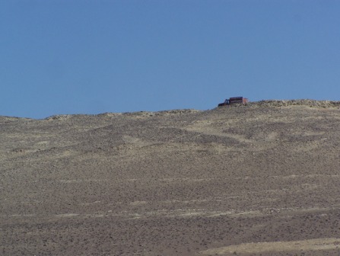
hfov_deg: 11.7
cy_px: 128
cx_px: 170
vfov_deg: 8.8
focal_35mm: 169
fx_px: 1661
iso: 80
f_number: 6.3
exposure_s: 1/640
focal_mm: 28
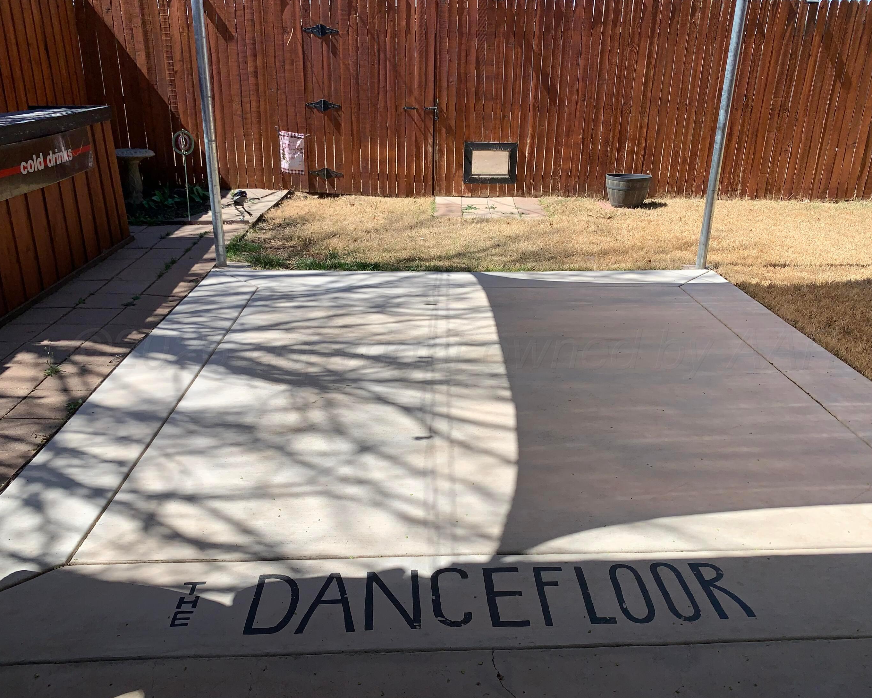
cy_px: 354
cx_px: 454
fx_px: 723
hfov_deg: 62.2
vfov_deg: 51.5
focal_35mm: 28
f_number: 1.8
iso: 25
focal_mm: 4.25
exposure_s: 1/2033
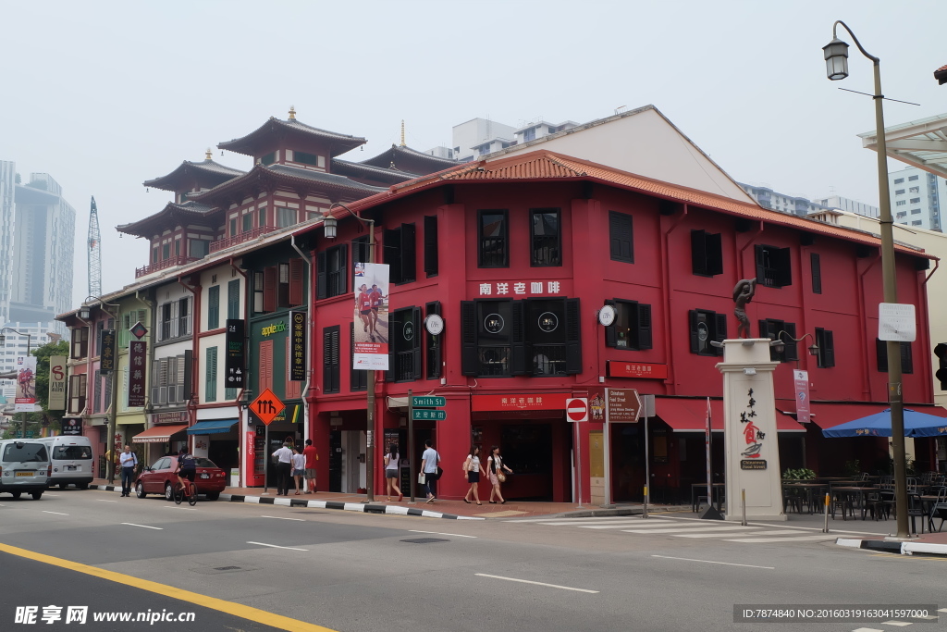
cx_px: 474
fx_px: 947
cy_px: 316
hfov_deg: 53.1
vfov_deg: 36.9
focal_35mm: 36
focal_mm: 24.3
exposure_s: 1/450
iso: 400
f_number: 10
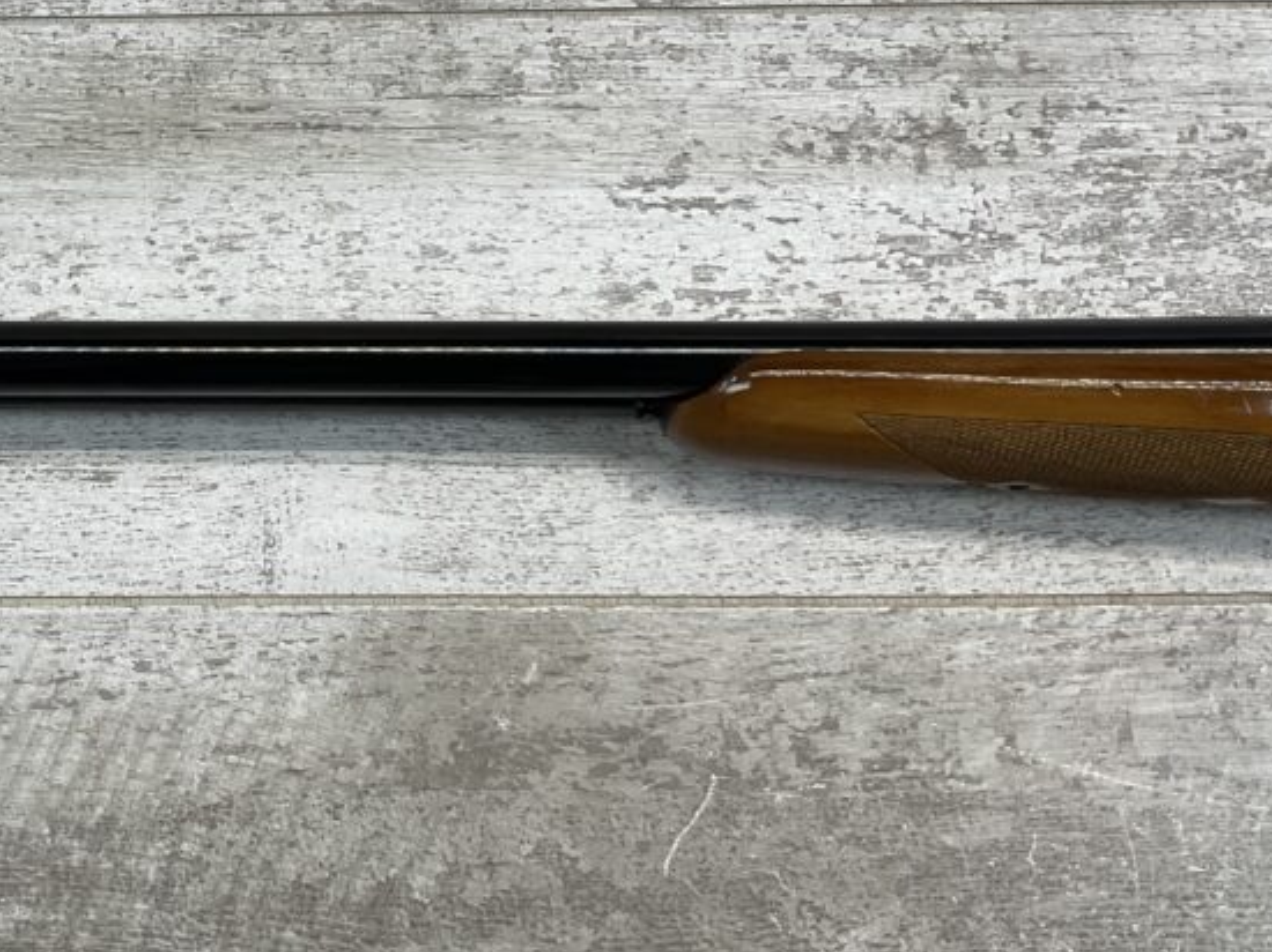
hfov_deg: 33.5
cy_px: 268
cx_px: 104
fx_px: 1983
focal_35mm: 54
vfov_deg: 26.7
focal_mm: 3
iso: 16
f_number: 1.8
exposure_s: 1/198
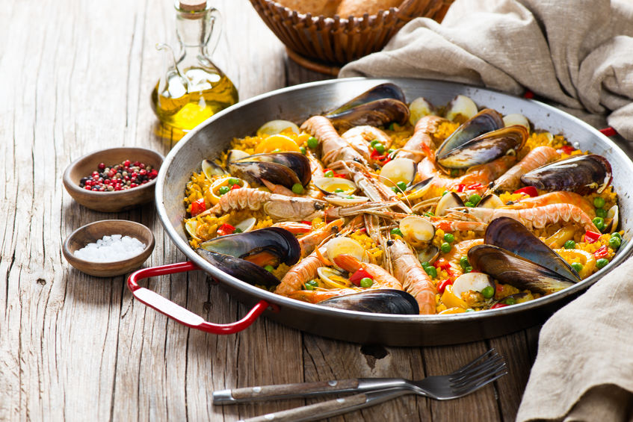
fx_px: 1846
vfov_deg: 13.0
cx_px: 316
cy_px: 211
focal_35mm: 105
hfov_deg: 19.5
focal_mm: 105
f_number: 8
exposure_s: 1/160
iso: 100
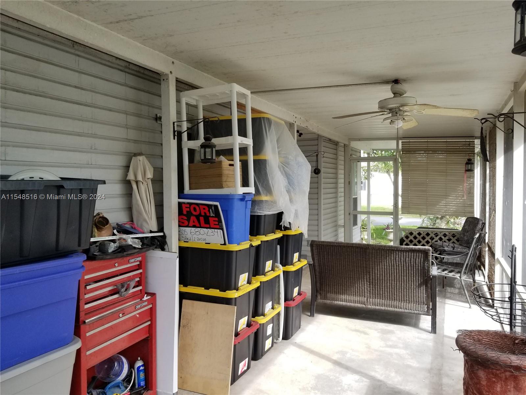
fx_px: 395
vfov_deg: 53.1
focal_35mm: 26
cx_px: 263
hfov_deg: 67.3
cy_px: 198
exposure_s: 1/191
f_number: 1.7
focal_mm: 4.25
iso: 50
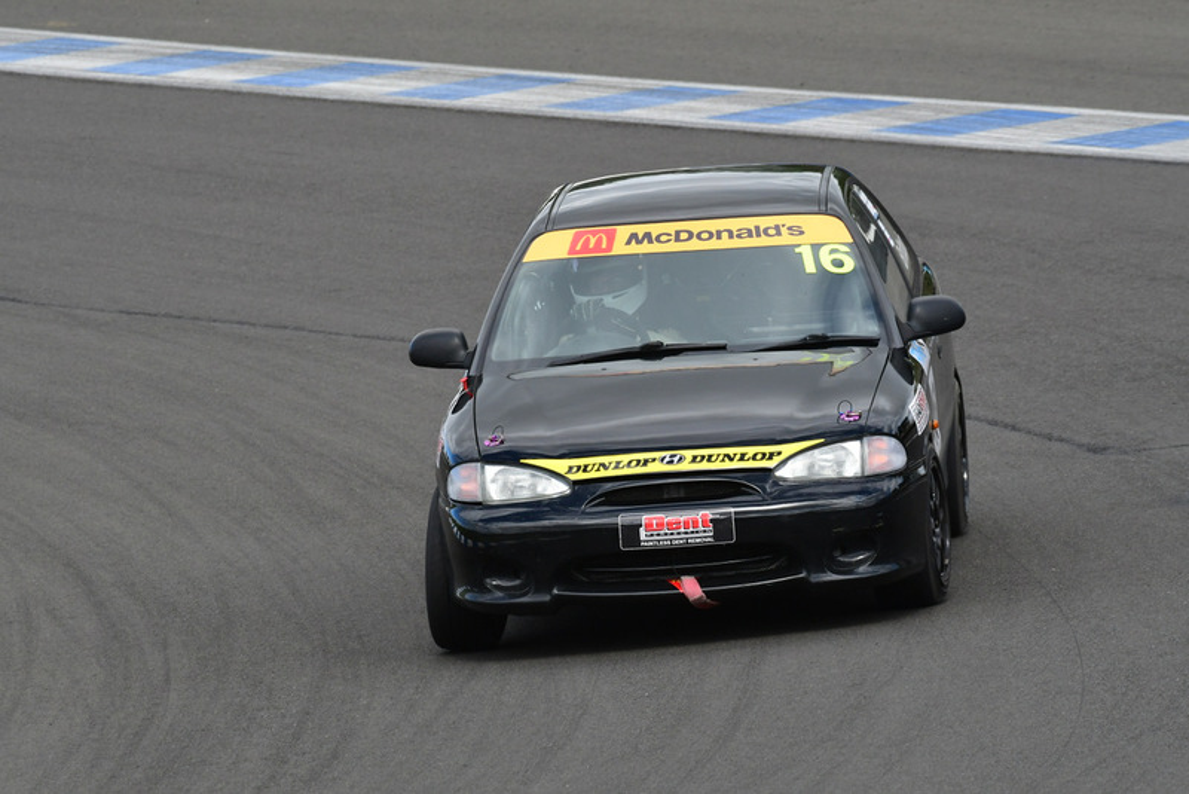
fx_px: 16354
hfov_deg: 4.2
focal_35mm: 495
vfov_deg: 2.8
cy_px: 397
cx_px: 594
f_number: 10
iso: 640
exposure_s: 1/640
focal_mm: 330
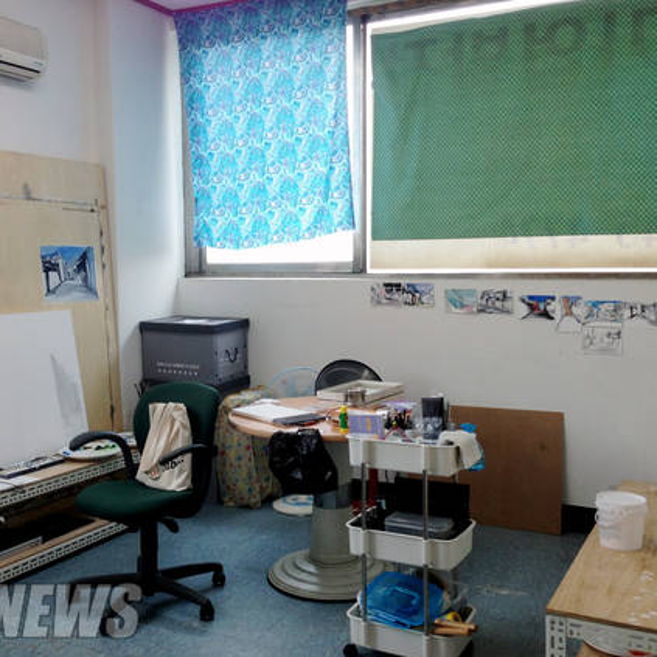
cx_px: 301
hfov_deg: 41.8
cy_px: 325
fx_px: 859
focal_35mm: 40
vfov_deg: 41.9
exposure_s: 1/60
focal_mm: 4.12
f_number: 2.4
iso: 50
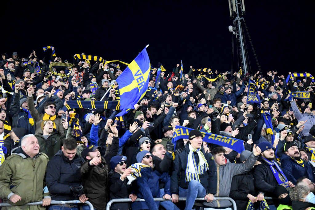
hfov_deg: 37.8
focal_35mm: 52
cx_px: 158
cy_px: 105
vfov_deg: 25.8
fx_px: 459
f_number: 3.3
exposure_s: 1/500
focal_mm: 35
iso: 5000
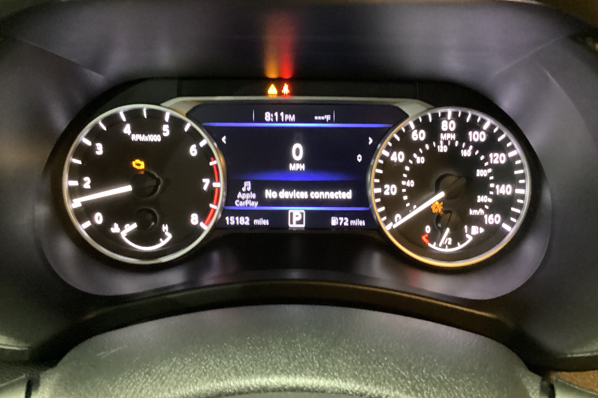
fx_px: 548
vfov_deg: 39.9
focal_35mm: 33
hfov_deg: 57.2
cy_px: 178
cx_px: 304
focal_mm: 3.3
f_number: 2.4
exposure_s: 1/20
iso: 800
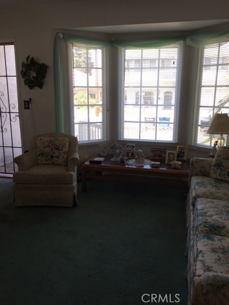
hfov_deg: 48.2
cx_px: 114
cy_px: 152
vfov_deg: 61.7
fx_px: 256
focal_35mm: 29
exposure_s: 1/133
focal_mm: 4.15
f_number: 2.2
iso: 32
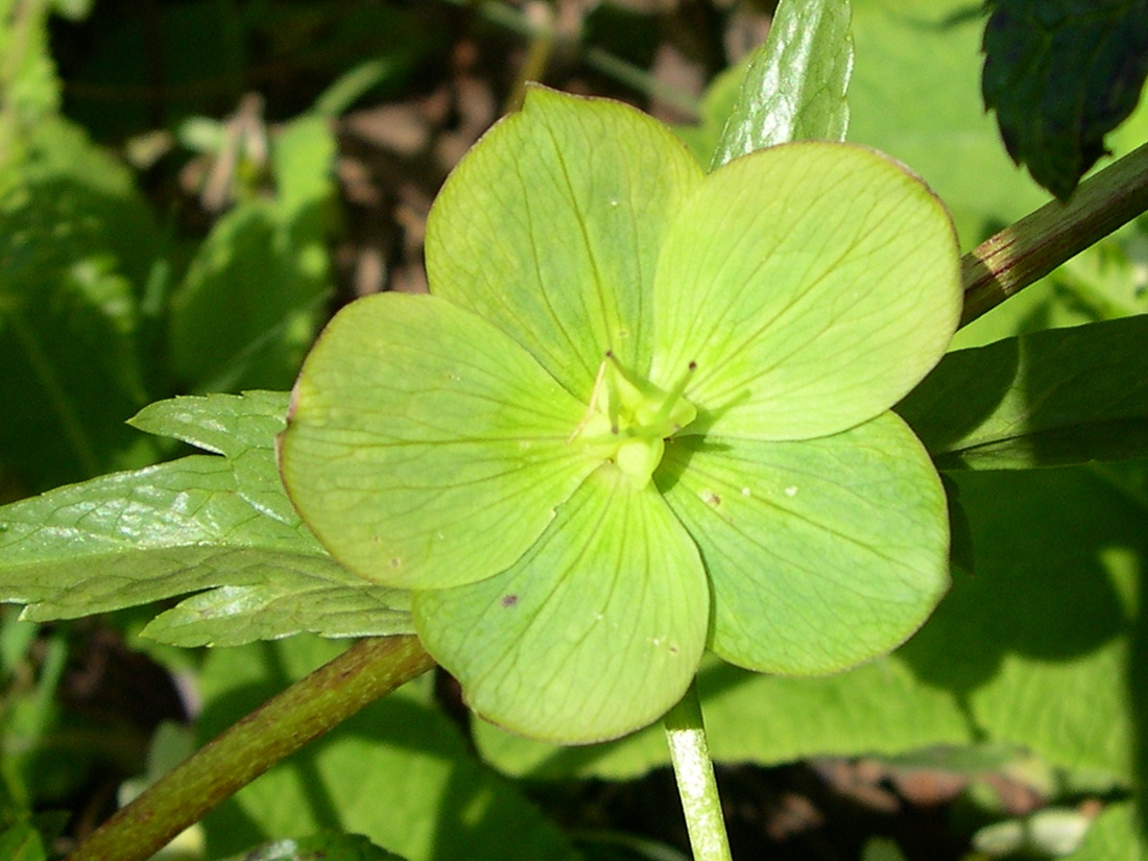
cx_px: 574
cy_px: 430
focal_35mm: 38
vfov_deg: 37.7
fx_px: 1260
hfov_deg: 49.0
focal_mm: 8
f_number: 7.6
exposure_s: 1/170
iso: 100
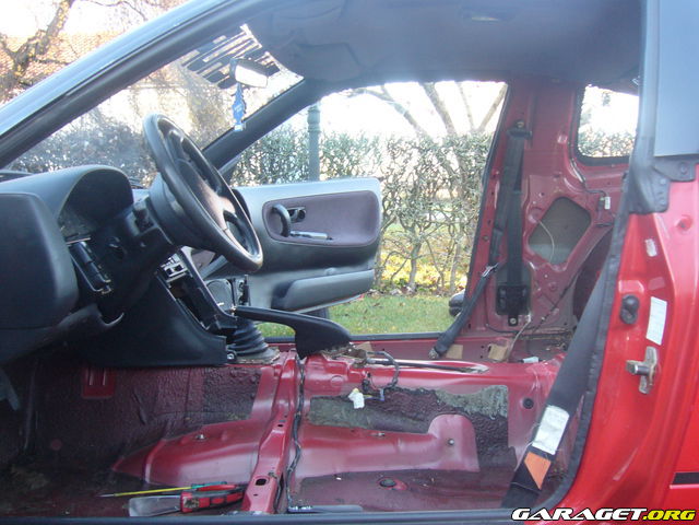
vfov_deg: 40.7
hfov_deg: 52.6
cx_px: 350
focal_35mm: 35
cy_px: 262
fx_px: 707
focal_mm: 5.8
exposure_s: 1/8
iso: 200
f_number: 2.8
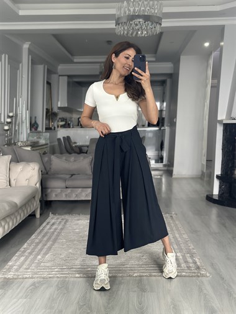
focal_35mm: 48
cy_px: 157
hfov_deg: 30.3
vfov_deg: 39.6
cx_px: 118
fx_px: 436
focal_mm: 6.86
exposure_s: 1/53
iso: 400
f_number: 1.78
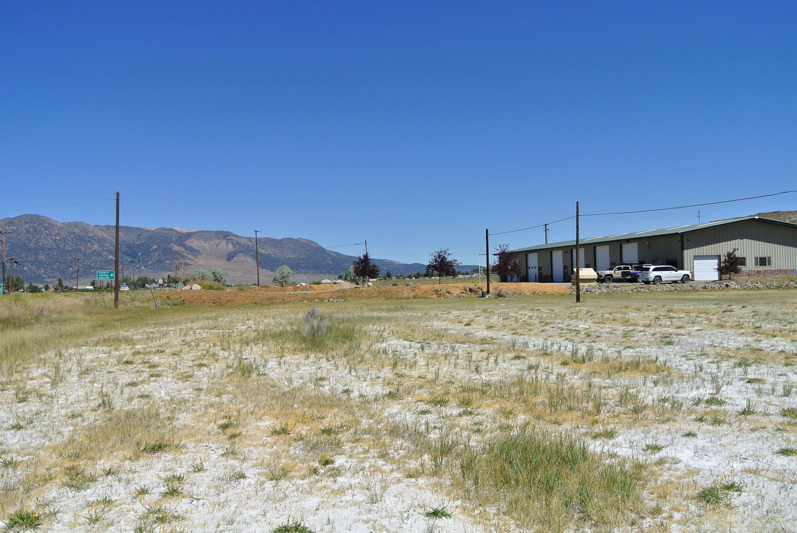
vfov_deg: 41.2
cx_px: 398
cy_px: 266
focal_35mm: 32
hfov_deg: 58.7
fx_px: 709
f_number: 5.3
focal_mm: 12.1
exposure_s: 1/800
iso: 100
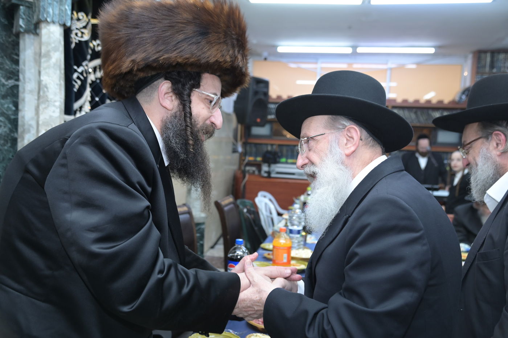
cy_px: 169
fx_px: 536
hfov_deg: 50.7
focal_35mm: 38
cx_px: 254
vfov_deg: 35.0
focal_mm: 38
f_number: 4.5
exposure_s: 1/200
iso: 1600
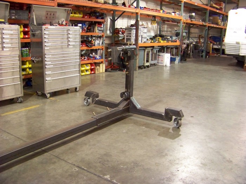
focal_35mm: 36
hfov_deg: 51.4
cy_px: 92
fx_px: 256
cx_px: 123
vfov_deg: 39.7
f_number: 2.8
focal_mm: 5.85
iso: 400
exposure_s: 1/25
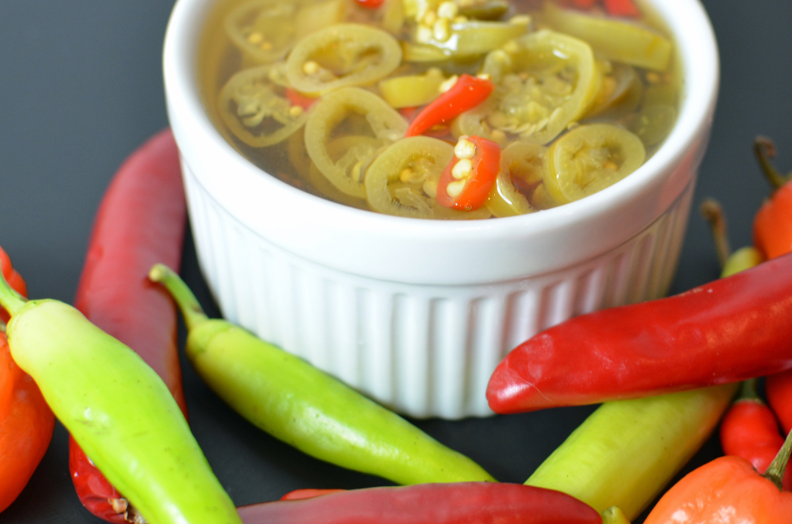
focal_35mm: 52
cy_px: 262
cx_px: 396
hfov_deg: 37.9
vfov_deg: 25.6
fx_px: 1152
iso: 400
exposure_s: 1/60
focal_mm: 35
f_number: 4
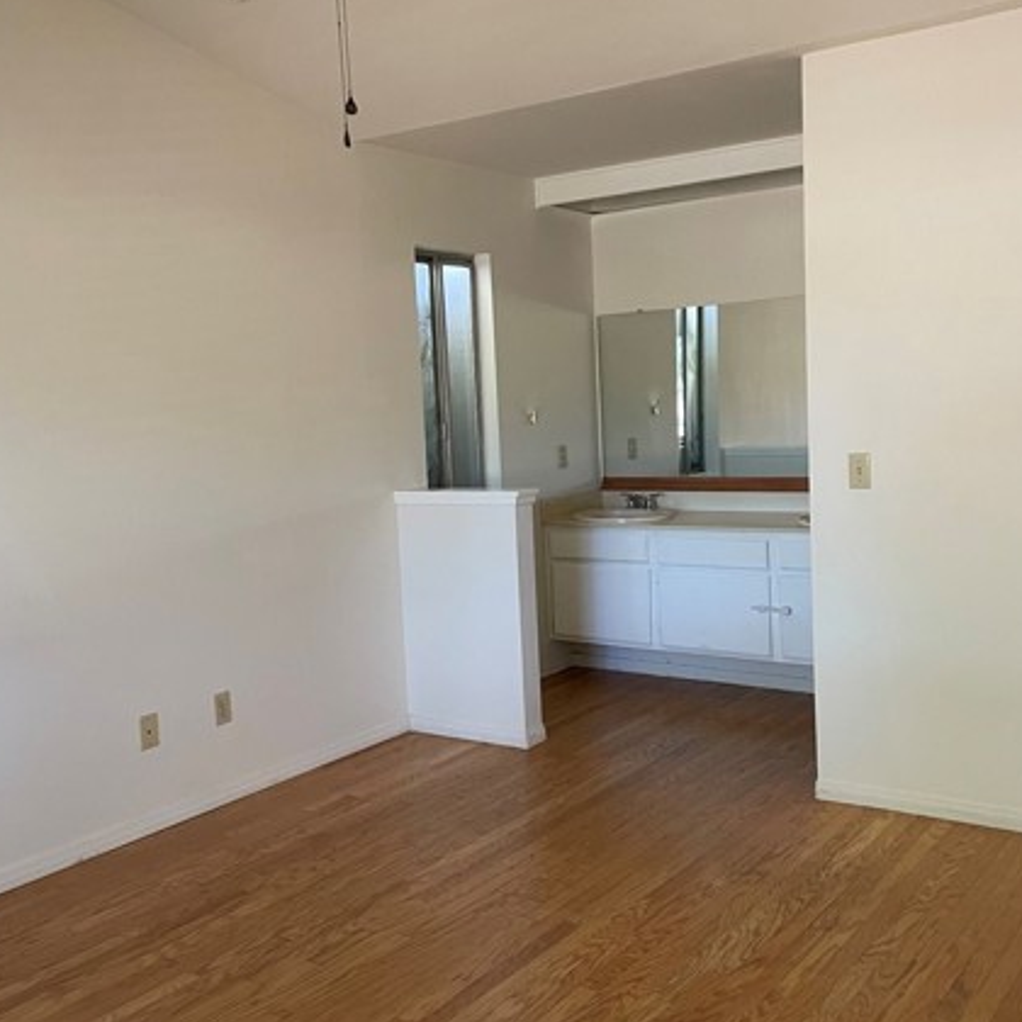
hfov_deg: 47.2
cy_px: 528
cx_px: 550
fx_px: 1169
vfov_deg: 47.2
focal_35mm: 35
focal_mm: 4.2
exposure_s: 1/60
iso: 200
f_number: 1.6
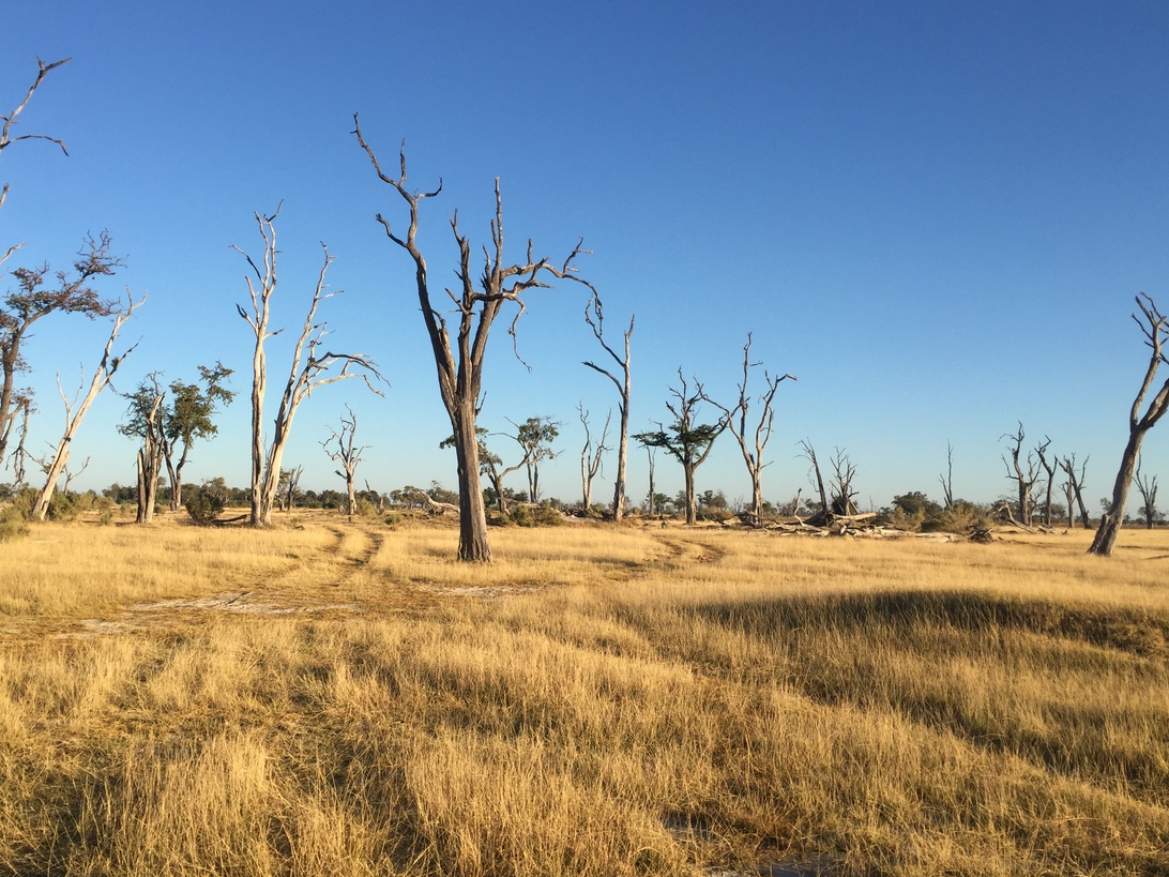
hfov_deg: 53.9
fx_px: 1148
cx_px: 546
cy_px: 433
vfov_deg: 41.8
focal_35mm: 34
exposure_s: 1/1412
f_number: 2.2
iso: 32
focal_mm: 4.15
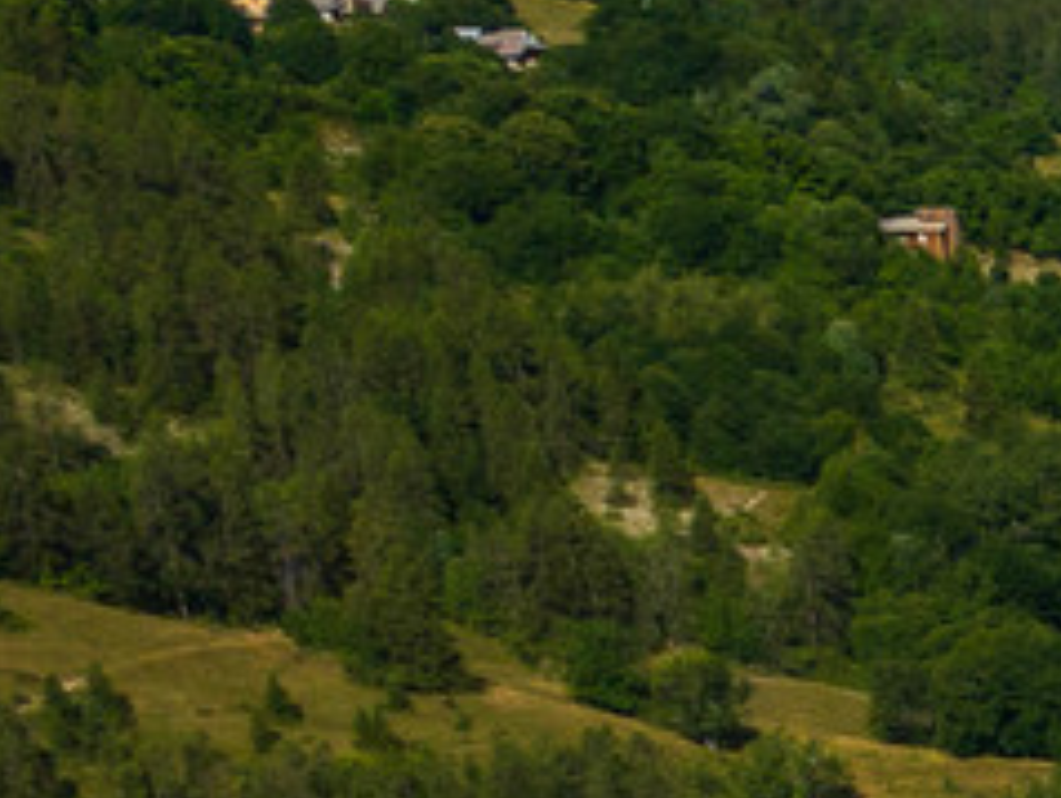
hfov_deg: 10.3
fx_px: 4357
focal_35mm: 142
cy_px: 1725
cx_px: 3134
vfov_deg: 9.6
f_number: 2.8
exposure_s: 1/4000
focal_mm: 8.4
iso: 100
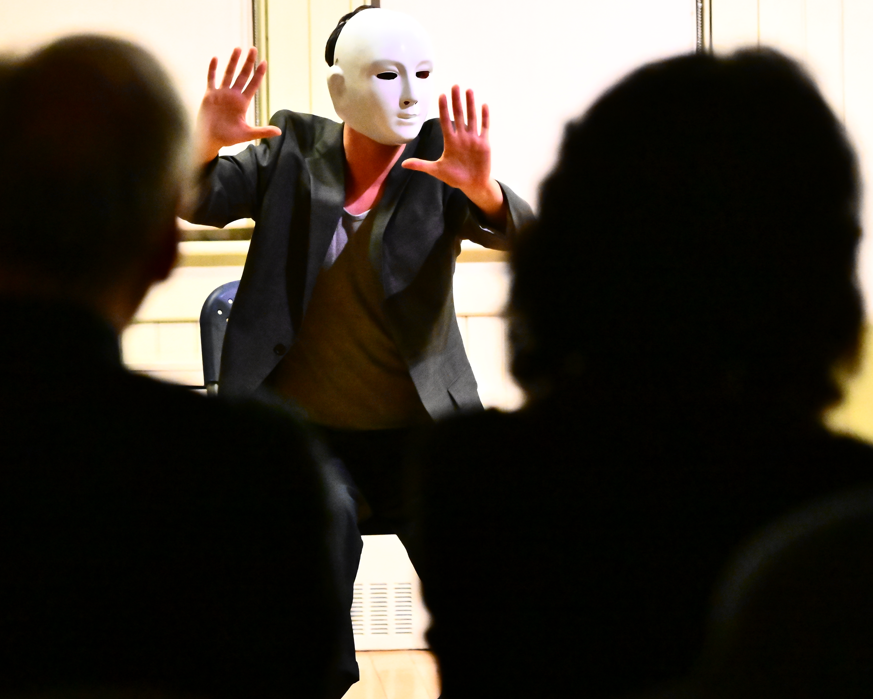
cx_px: 487
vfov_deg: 8.0
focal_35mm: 193
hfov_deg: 10.0
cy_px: 334
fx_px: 4987
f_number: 4
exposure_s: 1/200
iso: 20000
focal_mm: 120
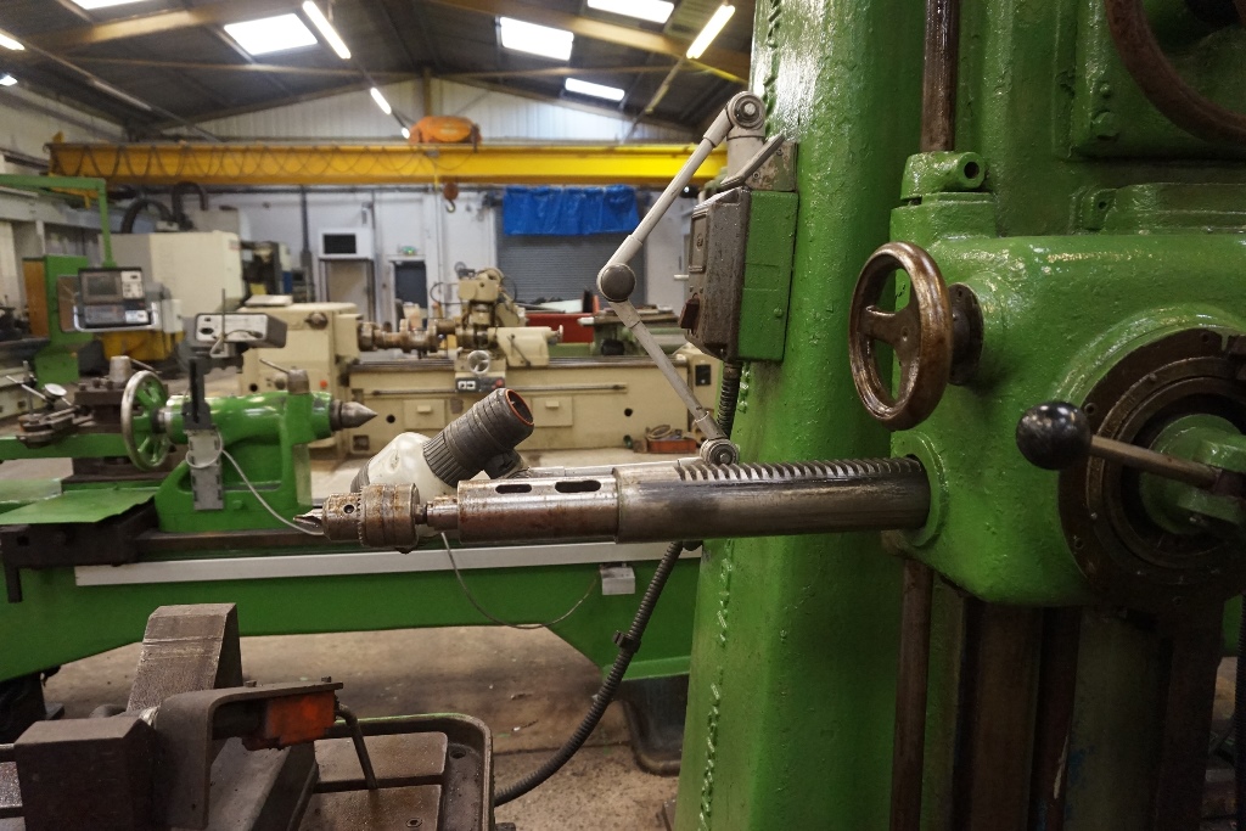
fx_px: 831
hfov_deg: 73.7
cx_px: 623
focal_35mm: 24
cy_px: 416
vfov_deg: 53.1
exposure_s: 1/160
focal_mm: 16
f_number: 3.5
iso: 2500
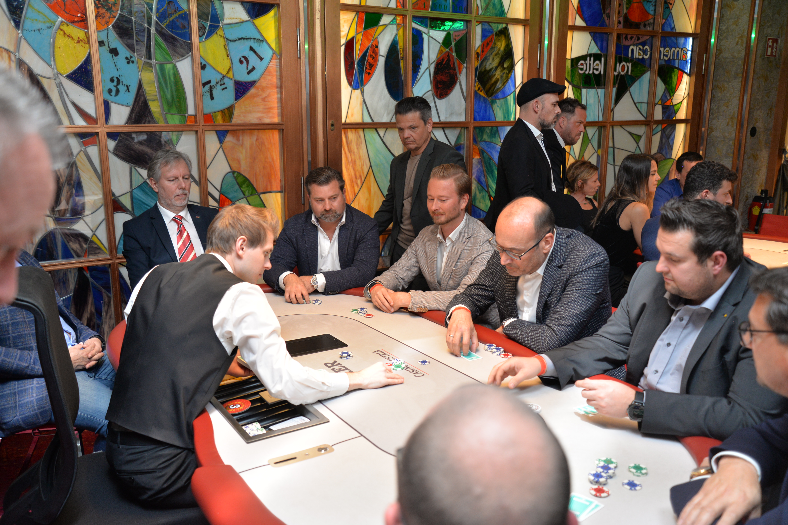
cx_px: 394
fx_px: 700
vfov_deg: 41.1
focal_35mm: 32
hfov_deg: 58.7
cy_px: 262
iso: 800
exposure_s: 1/60
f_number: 4
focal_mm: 32
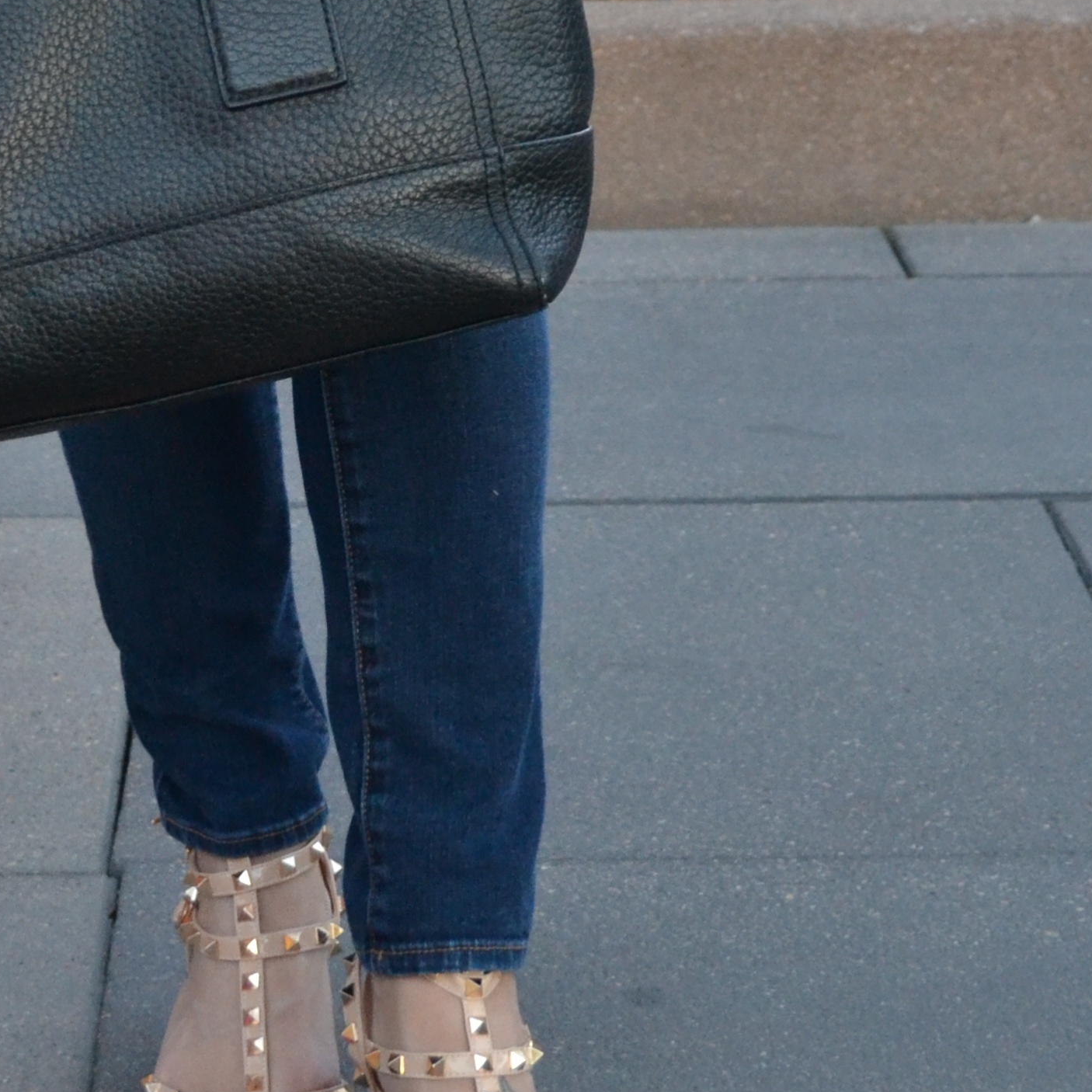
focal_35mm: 117
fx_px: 4176
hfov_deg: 14.9
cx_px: 305
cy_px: -279
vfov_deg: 14.4
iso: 1600
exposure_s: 1/100
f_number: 5.6
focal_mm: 28
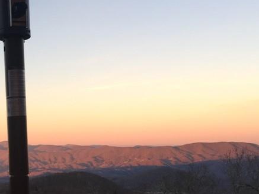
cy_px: 177
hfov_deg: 27.6
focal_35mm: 68
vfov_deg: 21.1
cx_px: 28
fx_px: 509
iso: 32
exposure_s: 1/127
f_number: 2.2
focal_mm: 4.15
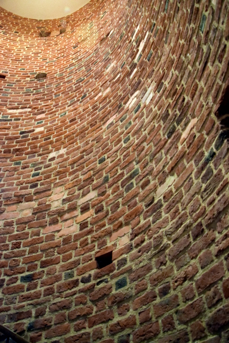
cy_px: 172
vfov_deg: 59.5
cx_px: 114
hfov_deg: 41.7
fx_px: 300
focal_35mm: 32
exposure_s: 1/8
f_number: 3.8
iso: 6400
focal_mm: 21
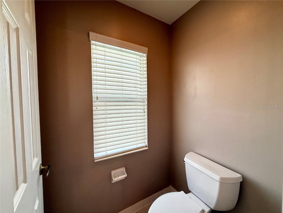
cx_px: 142
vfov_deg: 85.7
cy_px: 106
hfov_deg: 102.1
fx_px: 114
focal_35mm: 14
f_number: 2.2
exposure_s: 1/120
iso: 80
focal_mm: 2.22
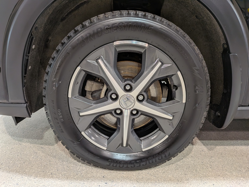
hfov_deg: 71.6
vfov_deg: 56.8
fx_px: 173
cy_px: 94
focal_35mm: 24
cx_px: 124
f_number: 1.7
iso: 29
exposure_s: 1/158
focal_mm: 4.53
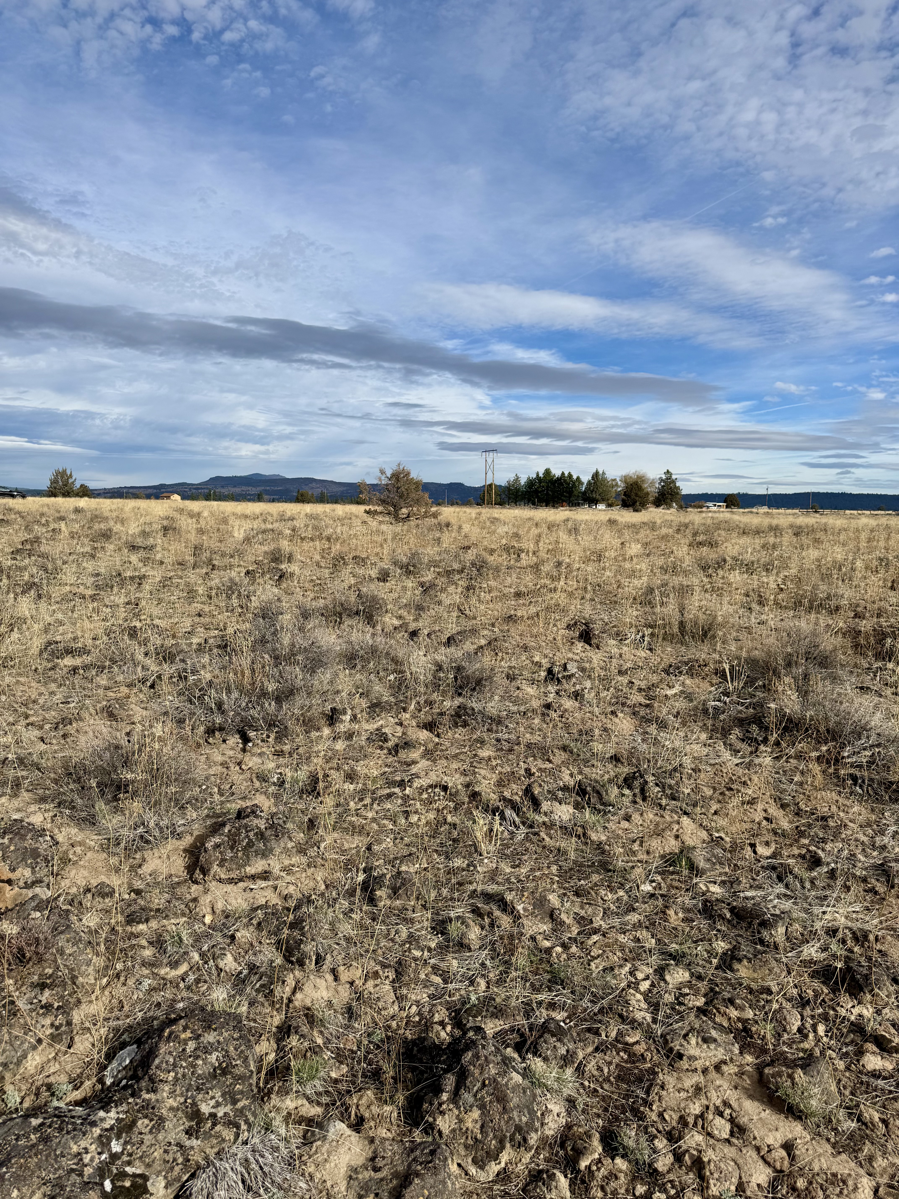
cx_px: 450
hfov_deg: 56.8
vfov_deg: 71.6
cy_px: 600
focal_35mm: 24
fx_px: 831
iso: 80
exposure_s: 1/5814
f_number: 1.78
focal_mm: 6.76
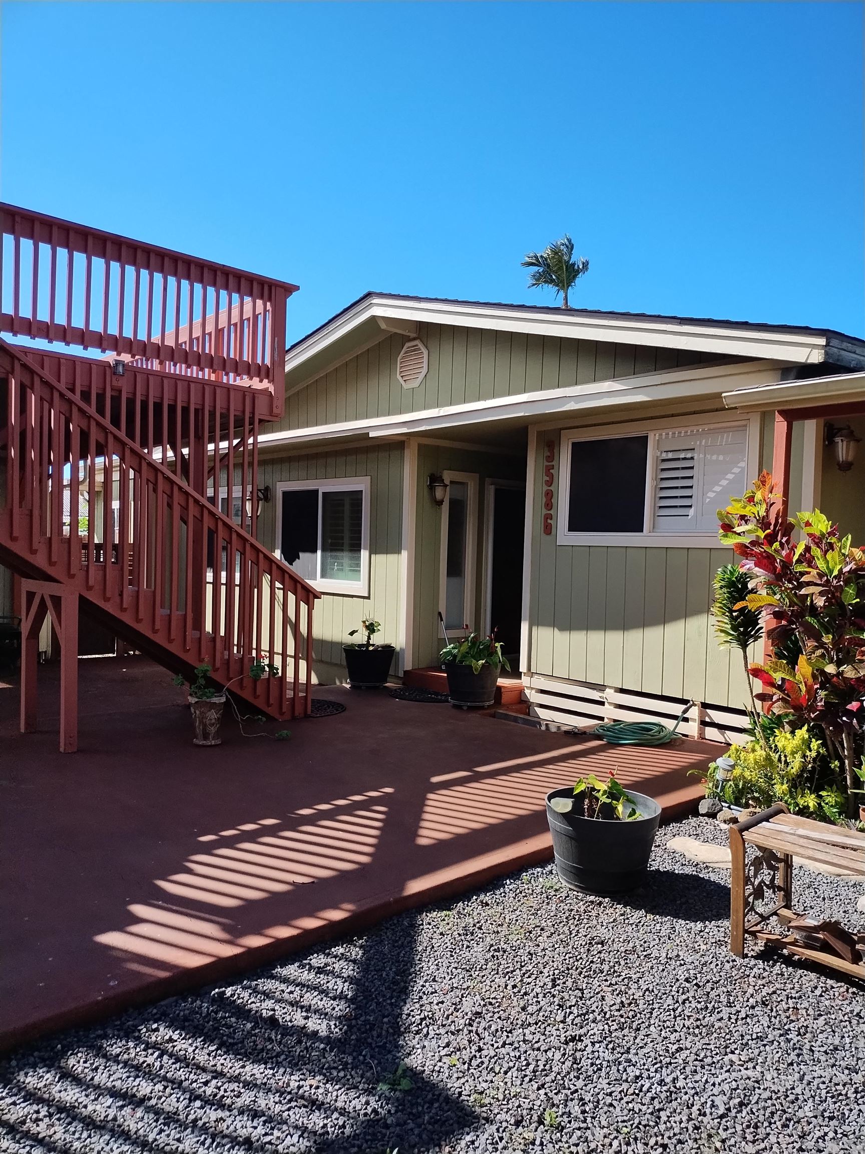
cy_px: 577
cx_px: 432
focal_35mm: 25
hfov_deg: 54.9
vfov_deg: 69.4
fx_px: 833
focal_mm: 4.71
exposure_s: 1/3065
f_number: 1.7
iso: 100
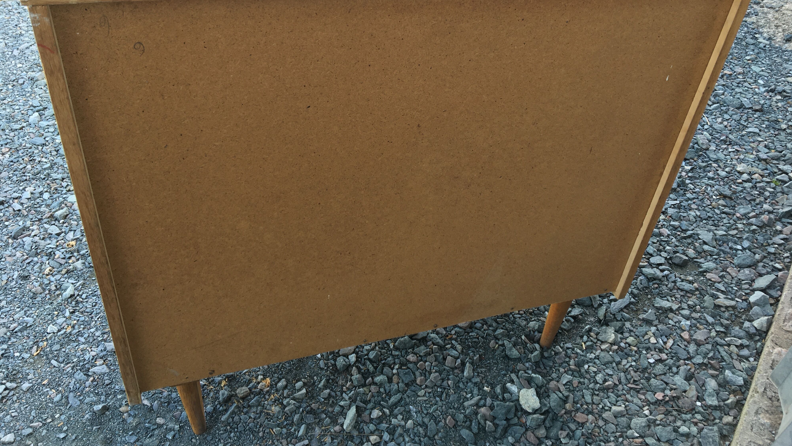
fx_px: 672
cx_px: 400
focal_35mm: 32
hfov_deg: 61.0
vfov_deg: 36.6
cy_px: 183
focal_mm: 4.15
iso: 25
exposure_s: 1/120
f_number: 2.2
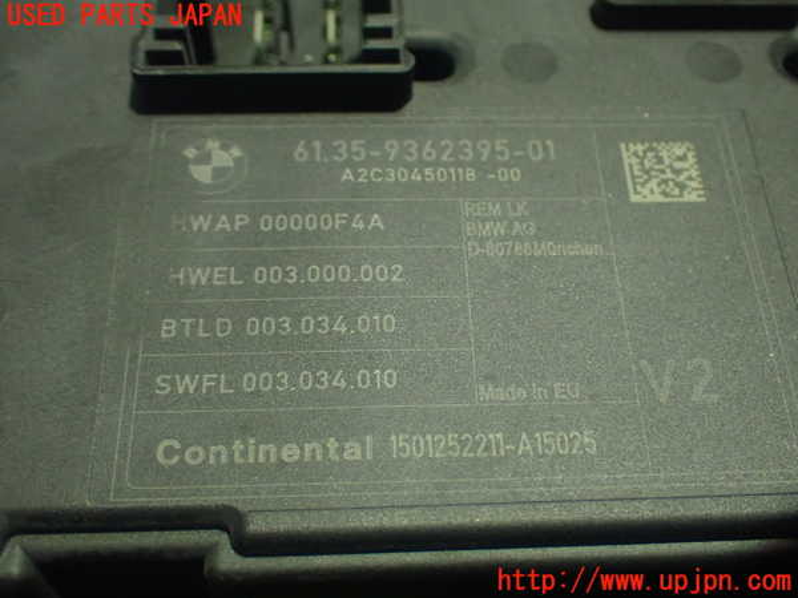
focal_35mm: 44
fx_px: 1014
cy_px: 299
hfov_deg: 42.9
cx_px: 399
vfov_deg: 32.9
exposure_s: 1/30
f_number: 2.9
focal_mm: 7.84
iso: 800
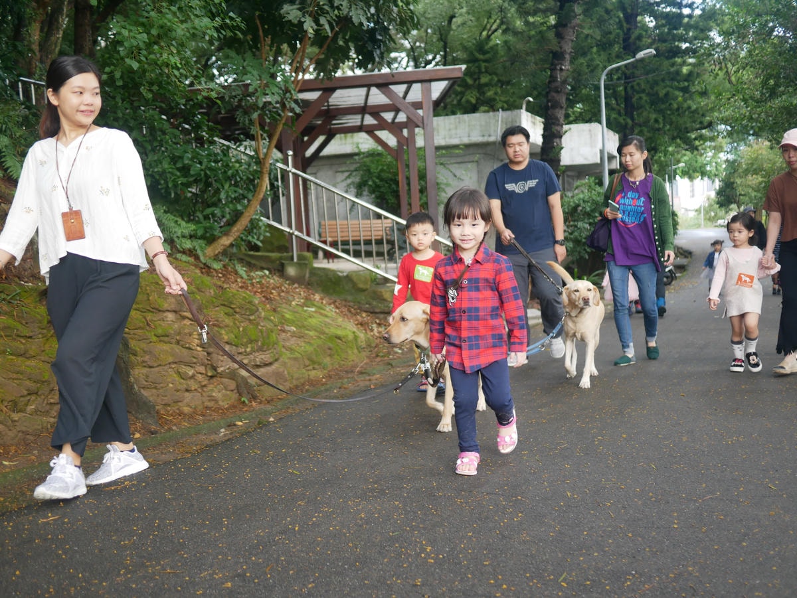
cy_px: 299
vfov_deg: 36.0
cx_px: 398
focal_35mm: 40
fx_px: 921
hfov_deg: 46.8
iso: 200
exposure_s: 1/125
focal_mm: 20
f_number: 1.8
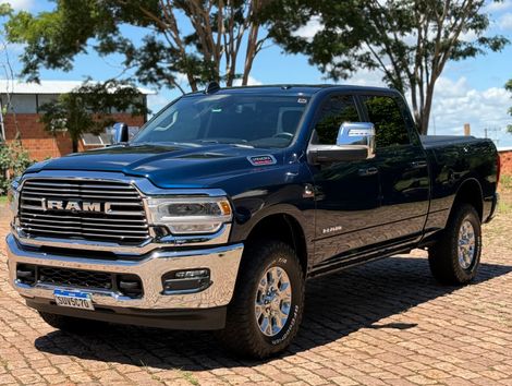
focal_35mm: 48
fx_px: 711
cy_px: 193
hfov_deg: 39.6
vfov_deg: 30.3
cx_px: 256
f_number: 1.78
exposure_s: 1/2208
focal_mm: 6.76
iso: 100
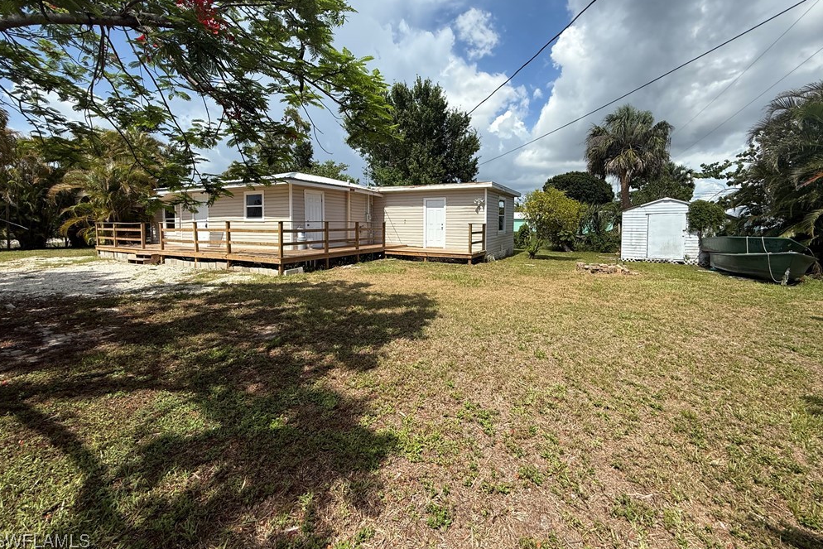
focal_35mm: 15
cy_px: 242
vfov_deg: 77.0
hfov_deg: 100.4
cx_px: 413
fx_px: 343
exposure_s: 1/2320
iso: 50
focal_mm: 2.22
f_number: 2.2
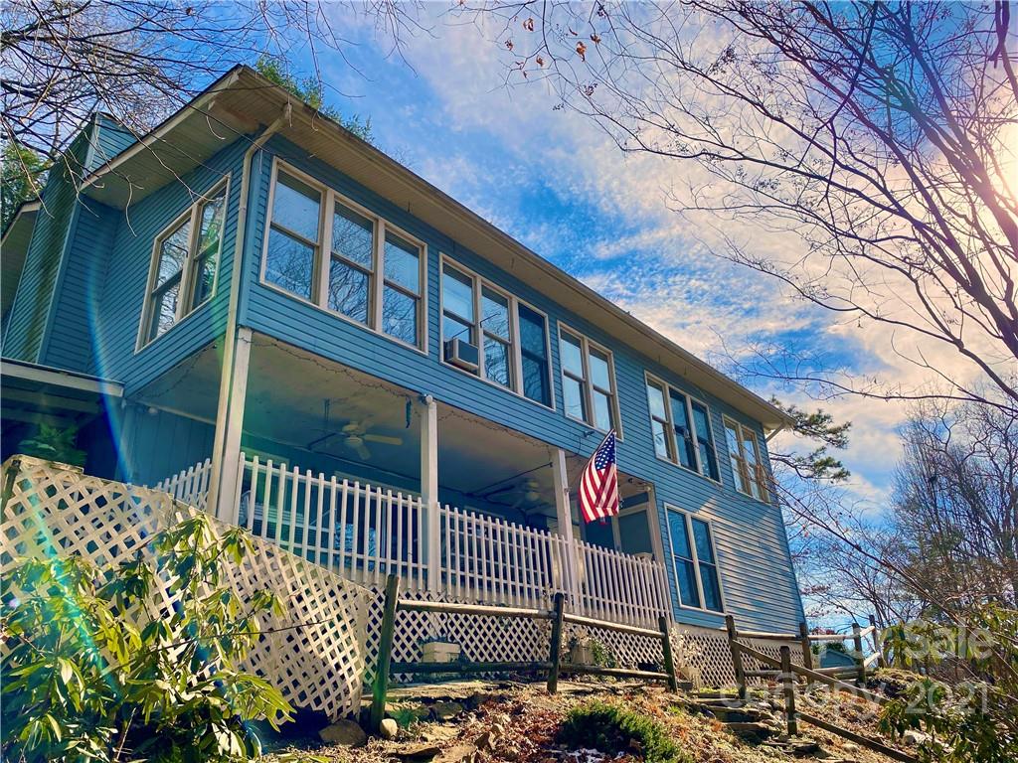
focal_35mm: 26
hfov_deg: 67.3
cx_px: 509
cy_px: 382
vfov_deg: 53.1
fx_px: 765
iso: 32
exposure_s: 1/3497
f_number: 1.8
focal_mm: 4.25
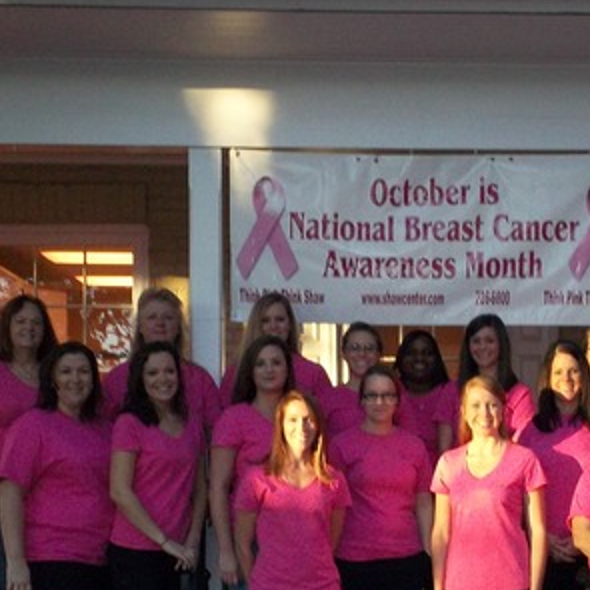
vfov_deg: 20.9
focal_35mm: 82
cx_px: 464
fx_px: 1581
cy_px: 458
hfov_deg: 20.9
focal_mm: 6.3
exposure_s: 1/125
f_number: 4.5
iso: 160
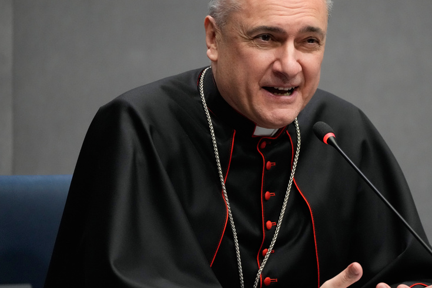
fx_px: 6683
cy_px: 130
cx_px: 269
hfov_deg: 3.7
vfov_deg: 2.5
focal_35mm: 557
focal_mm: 400
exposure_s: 1/160
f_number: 5.6
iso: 5000
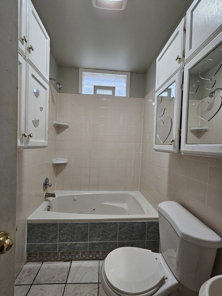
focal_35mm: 13
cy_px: 148
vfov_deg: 106.2
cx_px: 111
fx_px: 111
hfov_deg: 89.9
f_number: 2.2
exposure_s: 1/40
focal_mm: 2.2
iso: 400
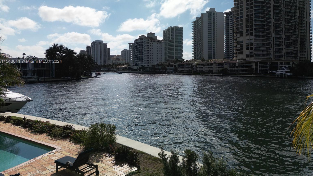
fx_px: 224
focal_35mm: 27
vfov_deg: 42.5
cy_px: 62
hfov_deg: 69.8
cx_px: 159
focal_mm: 6.72
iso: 100
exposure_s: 1/3200
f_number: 1.7
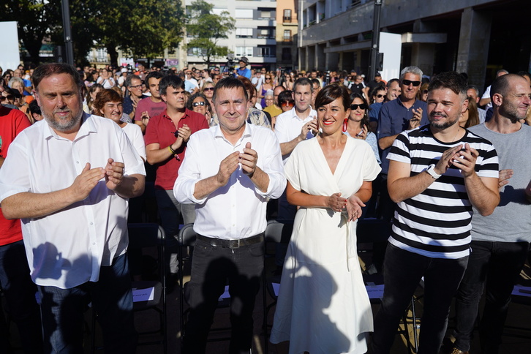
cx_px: 266
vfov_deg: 45.0
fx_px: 428
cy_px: 177
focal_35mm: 29
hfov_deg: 63.7
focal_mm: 29
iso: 100
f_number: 4
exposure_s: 1/1600
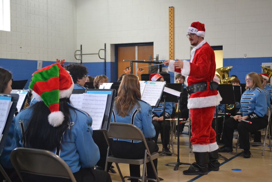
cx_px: 136
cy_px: 91
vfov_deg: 23.8
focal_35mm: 57
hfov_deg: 35.0
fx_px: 431
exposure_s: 1/125
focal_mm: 38
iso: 3200
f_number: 5
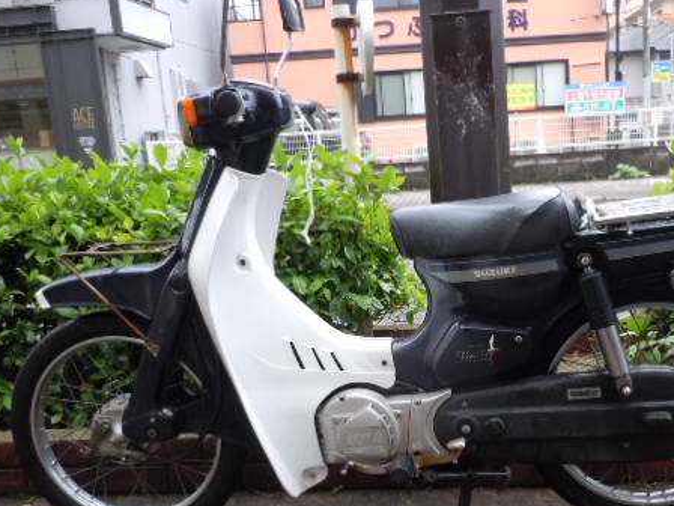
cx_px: 414
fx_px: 779
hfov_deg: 46.5
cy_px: 327
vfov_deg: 35.7
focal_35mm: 40
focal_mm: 5
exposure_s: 1/60
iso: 125
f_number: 3.7
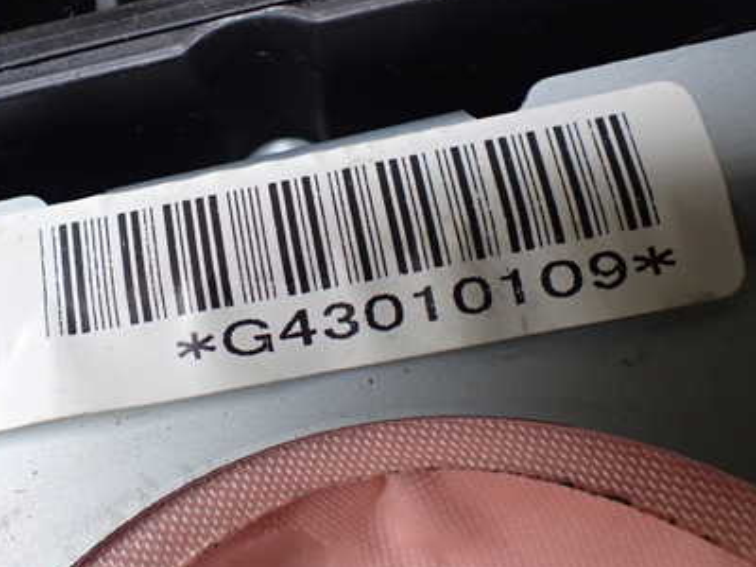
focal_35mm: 45
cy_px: 217
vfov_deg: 32.1
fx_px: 983
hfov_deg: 41.4
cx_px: 242
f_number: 2.3
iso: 320
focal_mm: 5.4
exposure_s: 1/125
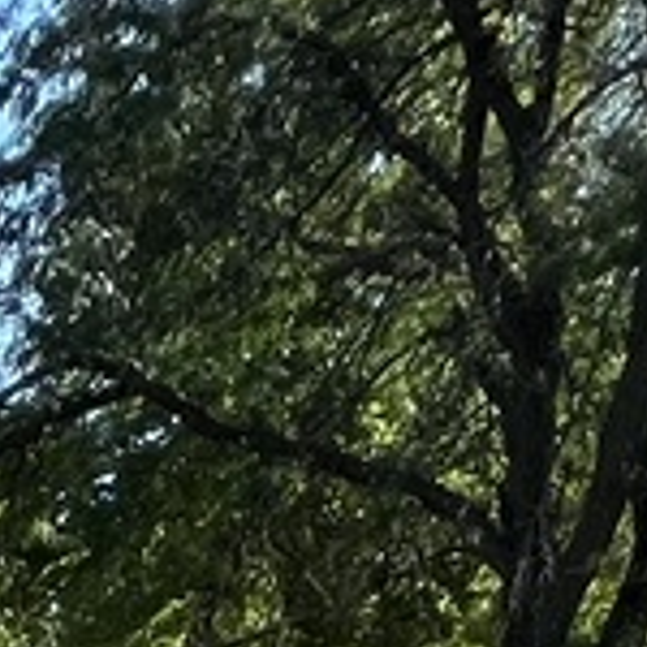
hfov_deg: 11.0
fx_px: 2326
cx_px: -1247
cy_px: 2165
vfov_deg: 9.8
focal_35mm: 110
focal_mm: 1.57
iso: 32
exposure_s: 1/1429
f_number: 1.8
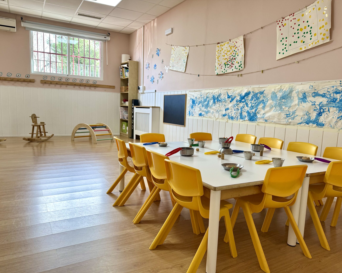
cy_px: 141
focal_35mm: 26
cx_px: 181
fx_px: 263
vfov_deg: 54.9
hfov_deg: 66.0
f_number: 1.78
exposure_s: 1/100
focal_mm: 6.76
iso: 100
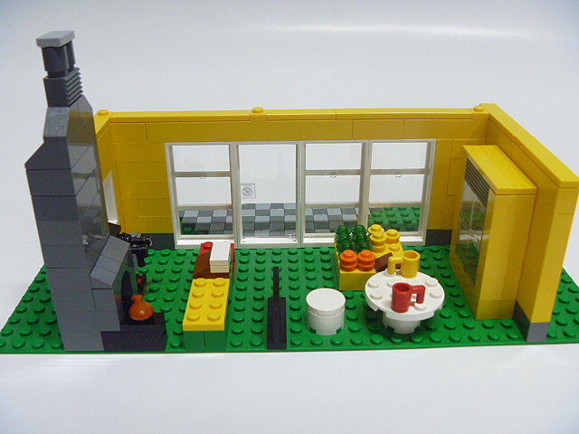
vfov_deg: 40.7
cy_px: 217
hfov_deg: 52.6
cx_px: 290
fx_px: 585
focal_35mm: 35
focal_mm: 6.3
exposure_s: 1/20
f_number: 3.5
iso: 400
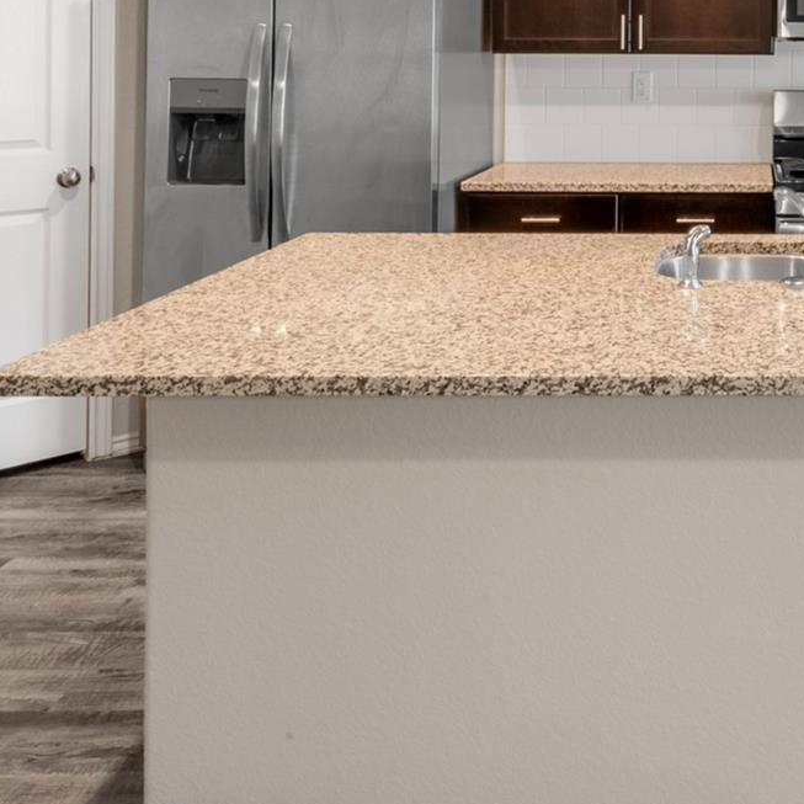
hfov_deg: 37.9
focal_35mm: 40
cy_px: 47
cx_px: 778
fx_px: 1051
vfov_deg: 38.3
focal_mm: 15
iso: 250
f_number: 9
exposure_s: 6
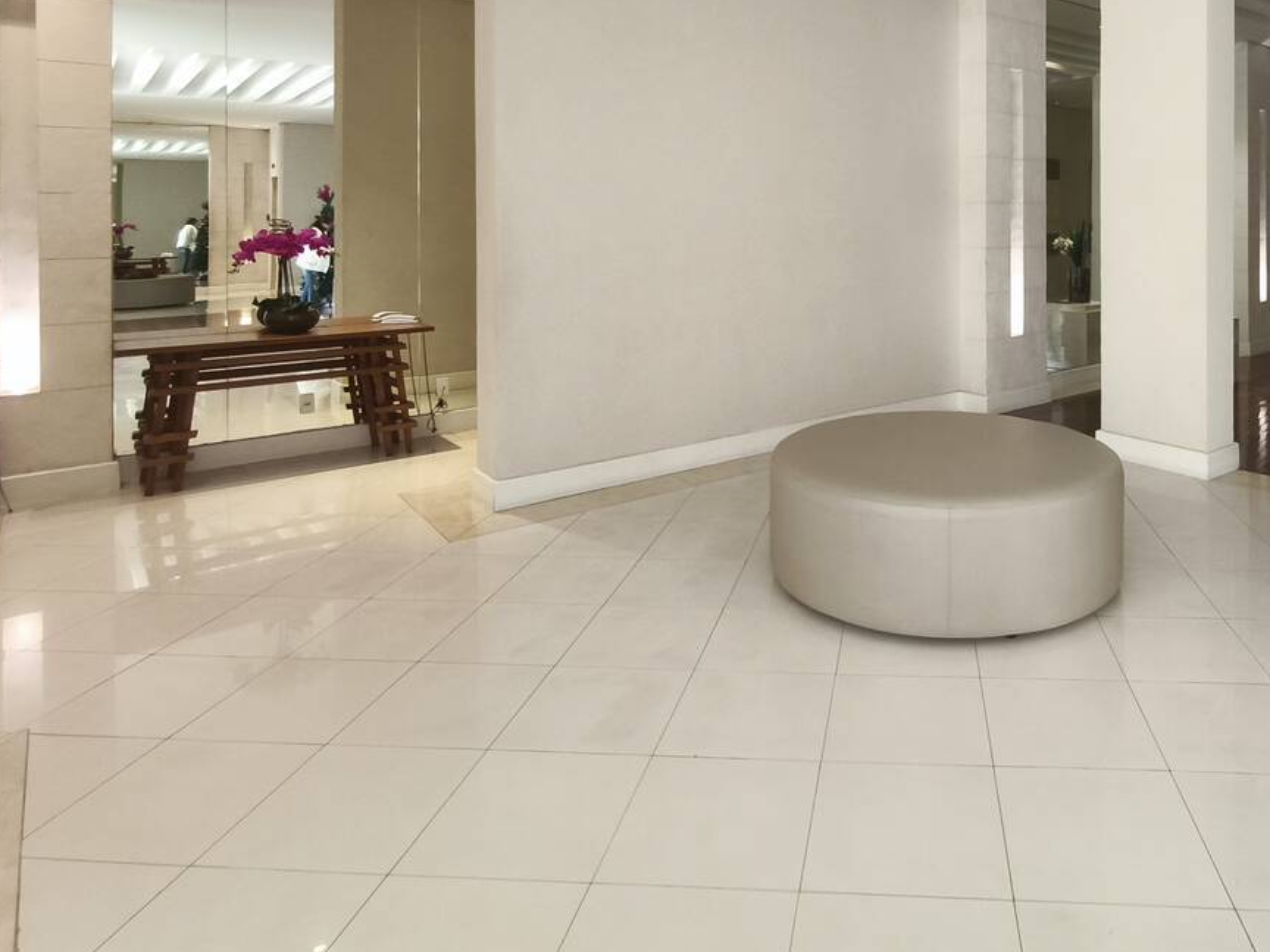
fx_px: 917
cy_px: 223
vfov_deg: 52.2
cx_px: 860
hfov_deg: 67.2
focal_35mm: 25
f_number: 2.2
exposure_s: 1/30
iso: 400
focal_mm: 1.91
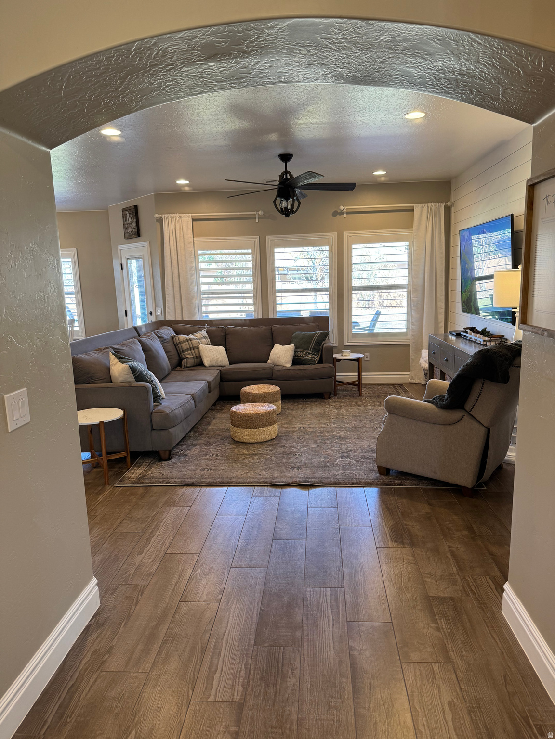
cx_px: 278
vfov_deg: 71.6
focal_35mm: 24
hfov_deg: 56.8
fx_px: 513
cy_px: 370
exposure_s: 1/60
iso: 125
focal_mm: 6.76
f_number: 1.78
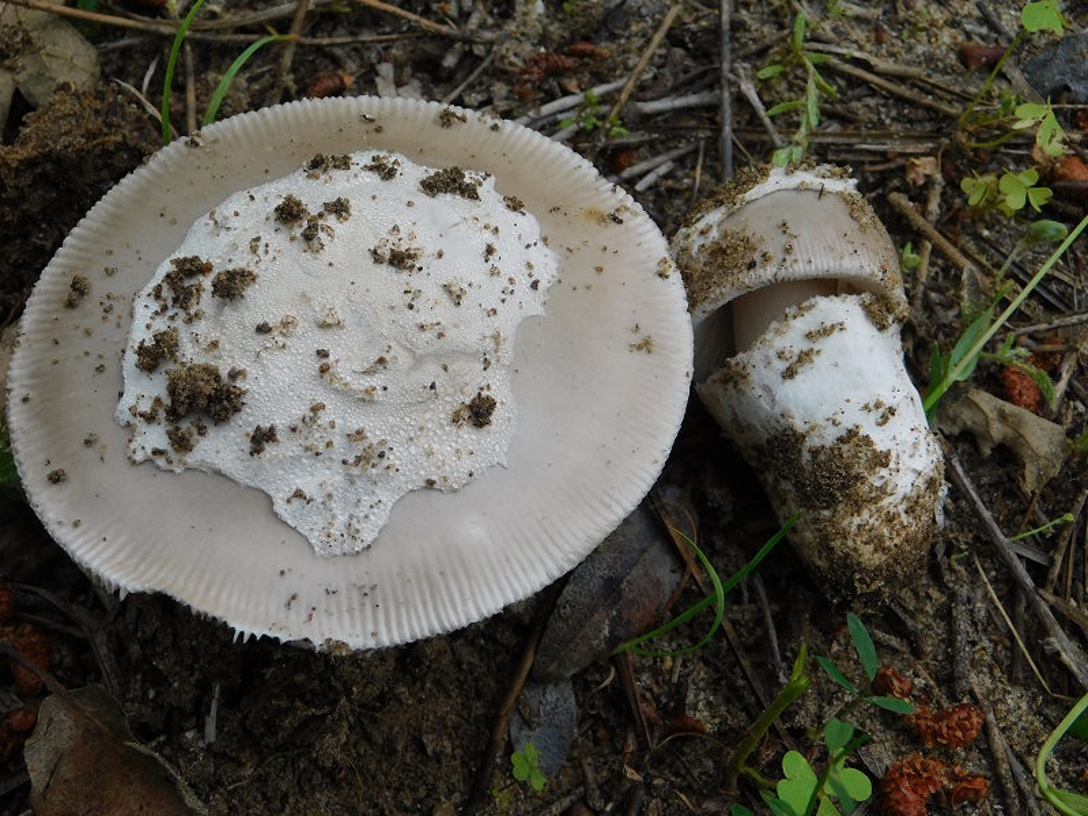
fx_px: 1854
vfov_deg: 24.8
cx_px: 544
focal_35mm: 59
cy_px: 408
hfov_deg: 32.7
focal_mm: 10.4
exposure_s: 1/320
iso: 125
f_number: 4
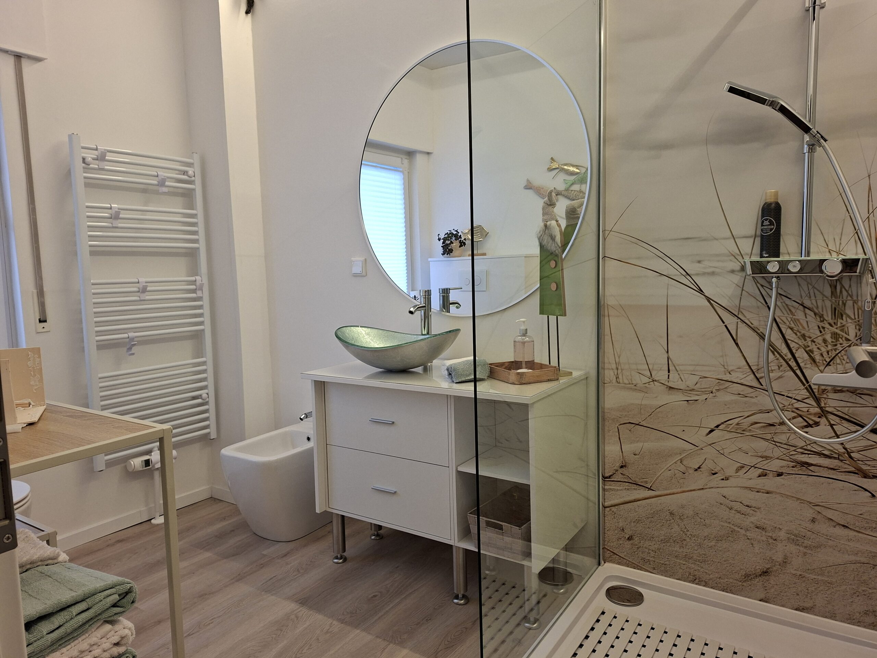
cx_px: 438
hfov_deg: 73.9
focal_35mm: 23
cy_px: 329
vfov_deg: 58.9
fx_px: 583
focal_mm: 5.54
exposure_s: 1/100
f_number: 1.8
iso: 200
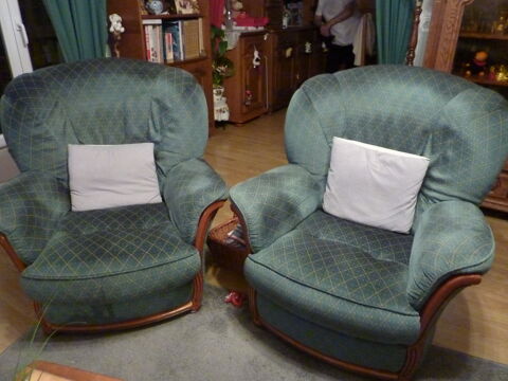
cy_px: 190
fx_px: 367
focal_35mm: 25
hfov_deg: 69.4
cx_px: 254
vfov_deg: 54.9
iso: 800
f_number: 3.3
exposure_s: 1/10
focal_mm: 4.1
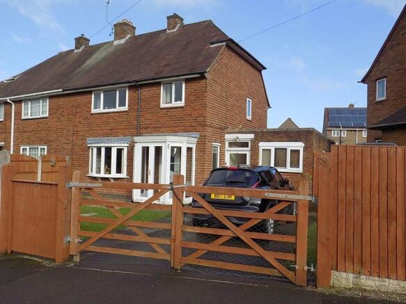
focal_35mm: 27
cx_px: 203
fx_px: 317
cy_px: 152
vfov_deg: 51.3
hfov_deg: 65.3
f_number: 3.2
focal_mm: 4.8
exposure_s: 1/500
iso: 80
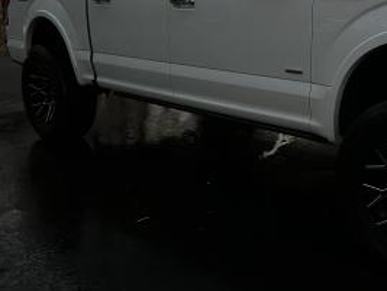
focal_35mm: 49
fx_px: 549
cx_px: 341
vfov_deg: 29.3
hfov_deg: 36.7
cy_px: 75
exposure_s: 1/30
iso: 1000
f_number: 1.5
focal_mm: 5.7
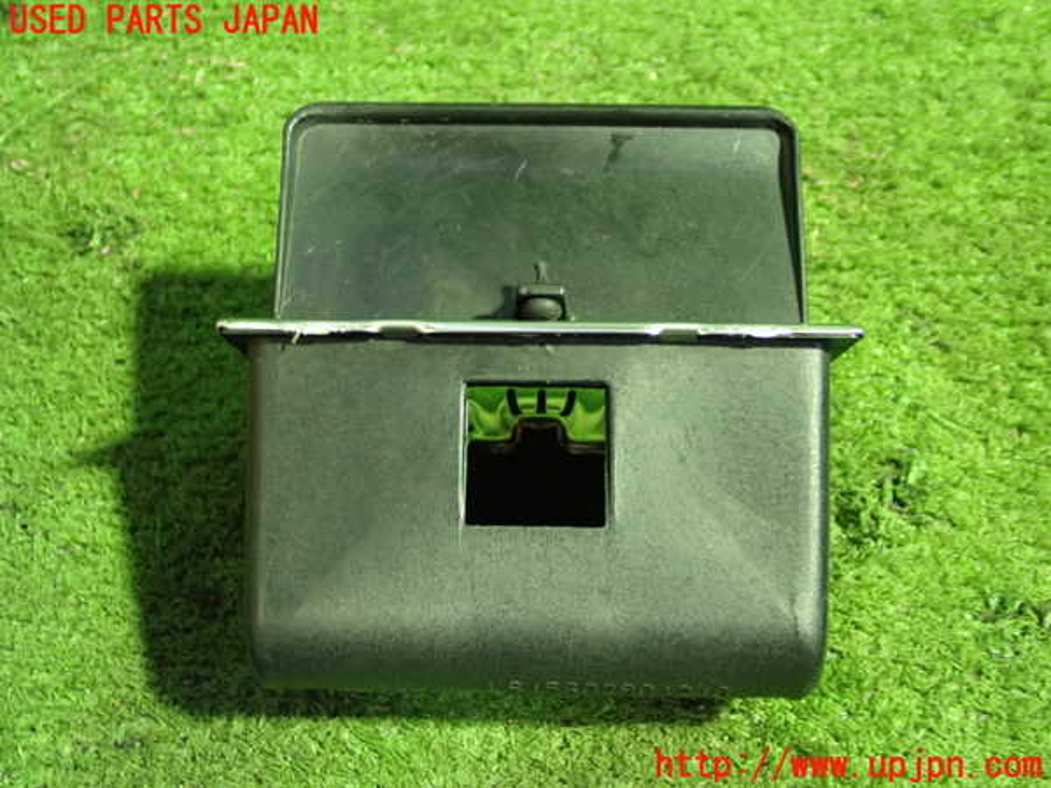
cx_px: 526
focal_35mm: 44
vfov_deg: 32.9
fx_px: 1336
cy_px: 394
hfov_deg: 42.9
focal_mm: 7.84
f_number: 2.9
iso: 800
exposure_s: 1/20
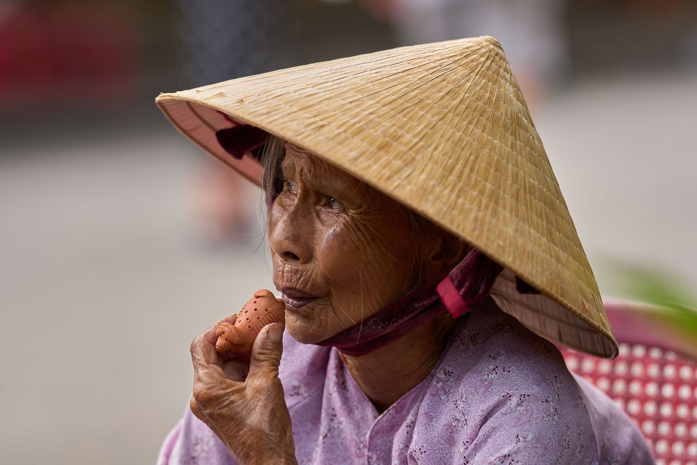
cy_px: 232
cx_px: 348
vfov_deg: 6.8
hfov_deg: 10.2
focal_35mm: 202
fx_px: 3911
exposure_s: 1/250
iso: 50
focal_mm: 135
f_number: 2.2
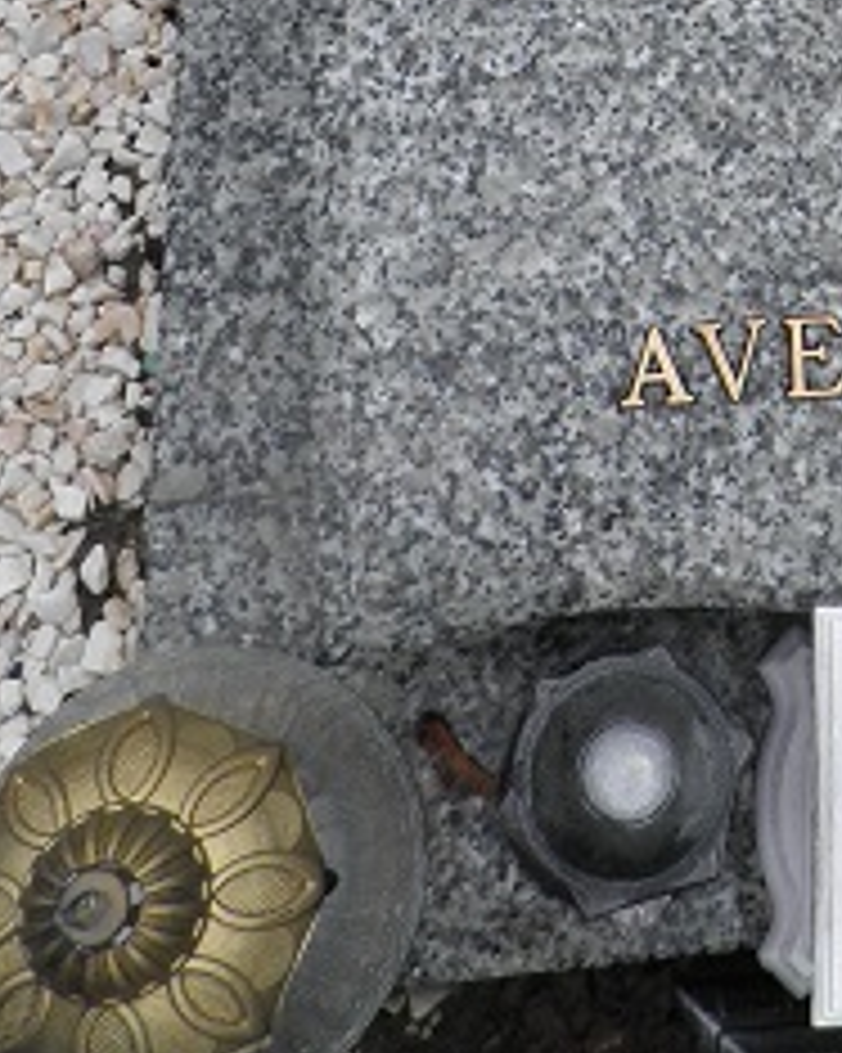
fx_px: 1995
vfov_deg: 27.4
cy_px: -72
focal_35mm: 64
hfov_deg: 22.5
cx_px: 919
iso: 64
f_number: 3.3
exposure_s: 1/60
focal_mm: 4.3
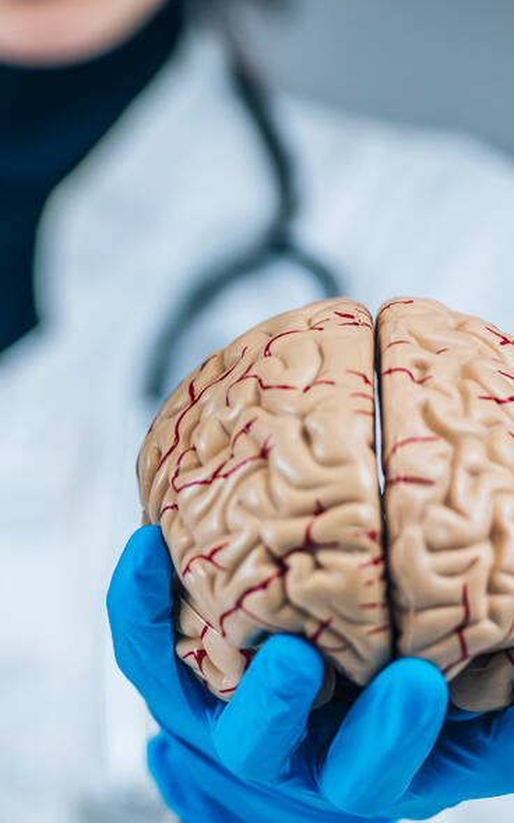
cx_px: 22
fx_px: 4170
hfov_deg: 7.0
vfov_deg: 11.3
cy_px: 474
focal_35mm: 186
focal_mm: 105
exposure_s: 1/160
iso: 64
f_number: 3
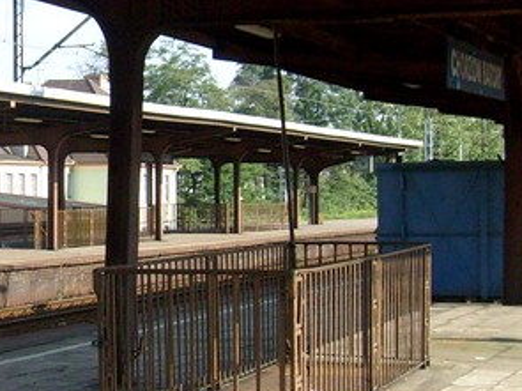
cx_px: -57
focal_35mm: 95
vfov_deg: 15.5
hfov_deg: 19.7
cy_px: 205
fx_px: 1432
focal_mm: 5.8
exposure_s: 1/125
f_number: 7.1
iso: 80
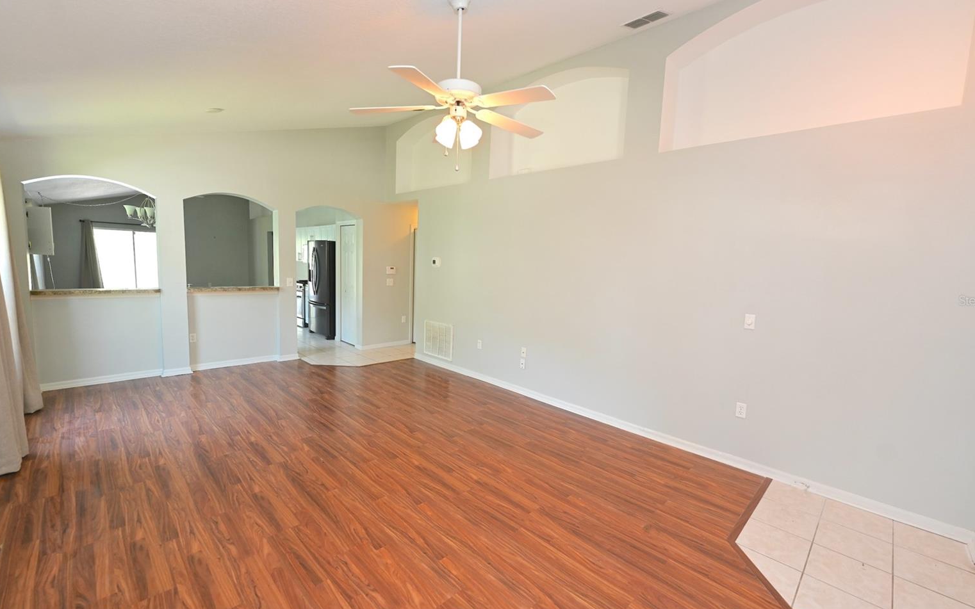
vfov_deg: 72.8
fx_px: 413
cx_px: 504
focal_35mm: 16
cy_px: 300
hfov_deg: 99.5
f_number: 4
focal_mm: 14.5
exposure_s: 1/60
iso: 450
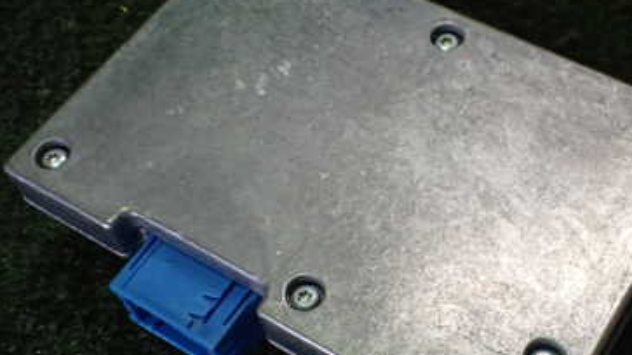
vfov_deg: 22.1
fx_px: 905
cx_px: 437
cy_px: 244
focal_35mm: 54
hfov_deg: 37.9
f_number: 2.3
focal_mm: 5.4
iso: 500
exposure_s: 1/125
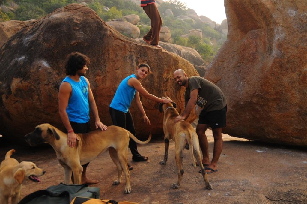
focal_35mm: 40
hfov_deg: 48.0
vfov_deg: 32.9
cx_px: 154
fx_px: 345
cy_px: 102
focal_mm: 27
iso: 500
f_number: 3.8
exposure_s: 1/1600
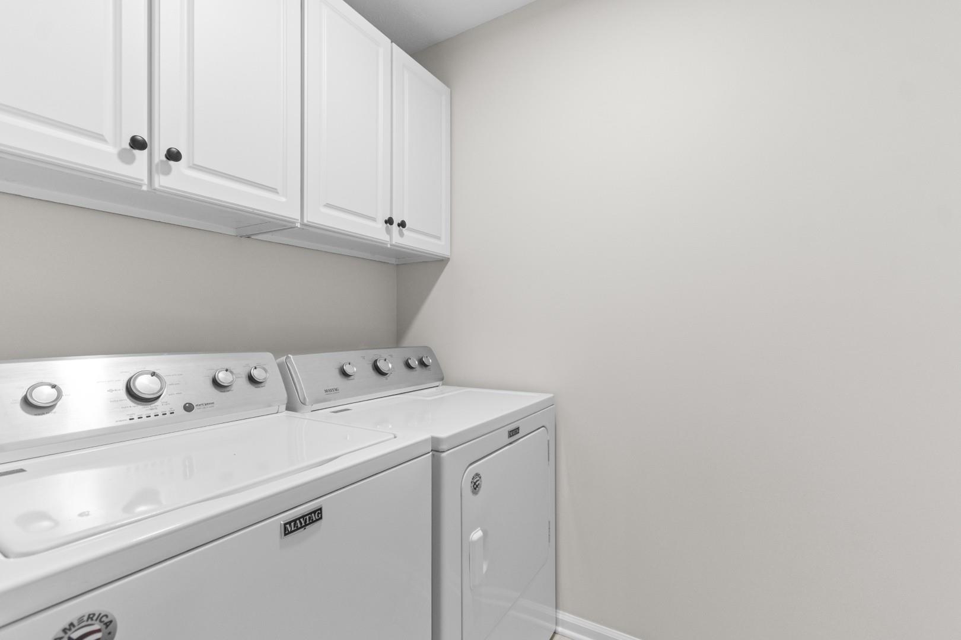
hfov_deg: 100.4
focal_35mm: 15
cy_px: 320
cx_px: 480
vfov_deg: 77.3
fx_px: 400
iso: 100
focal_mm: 10
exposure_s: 1/5
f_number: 4.5
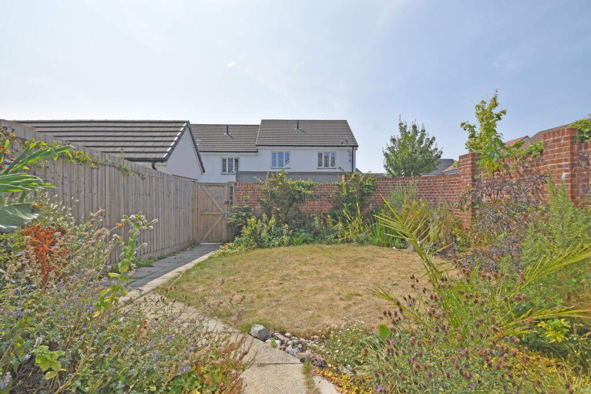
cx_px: 296
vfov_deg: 72.1
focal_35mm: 16
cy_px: 197
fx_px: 271
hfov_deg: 95.0
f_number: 8
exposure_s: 1/250
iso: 100
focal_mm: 11
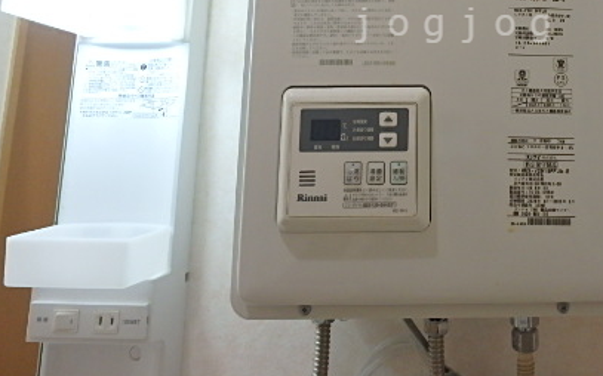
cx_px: 456
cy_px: 25
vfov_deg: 33.9
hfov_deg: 52.8
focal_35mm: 35
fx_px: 575
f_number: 3.5
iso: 200
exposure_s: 1/40
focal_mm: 3.7
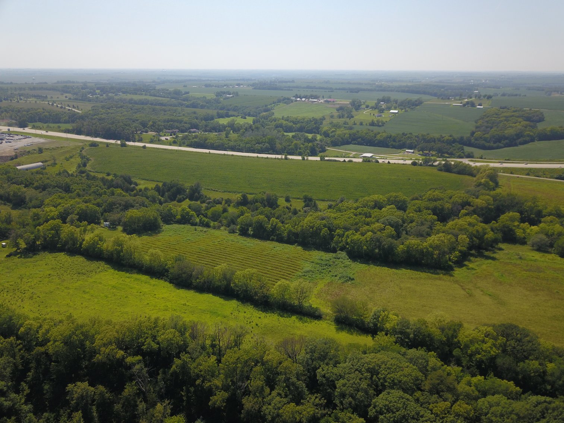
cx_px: 282
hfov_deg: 67.3
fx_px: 424
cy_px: 212
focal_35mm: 26
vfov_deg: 53.1
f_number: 2.2
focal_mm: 4.73
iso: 100
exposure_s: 1/1429
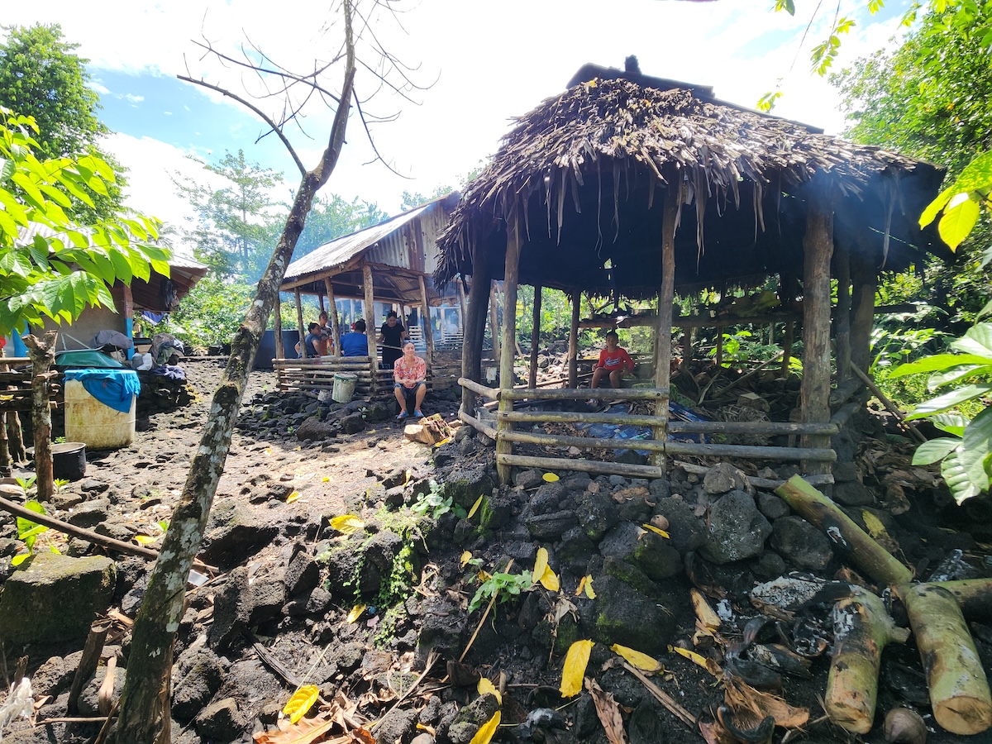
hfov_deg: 106.2
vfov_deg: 89.9
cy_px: 372
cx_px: 496
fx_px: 373
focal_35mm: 13
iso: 50
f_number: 2.2
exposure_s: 1/415
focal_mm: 2.2
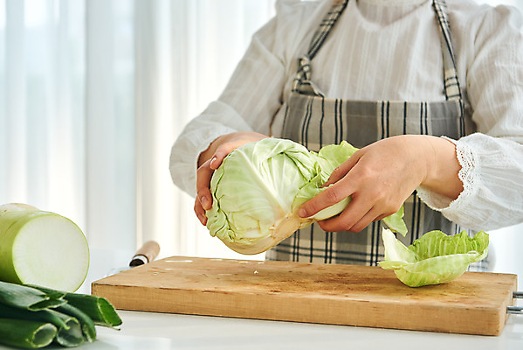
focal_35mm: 70
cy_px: 175
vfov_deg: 19.5
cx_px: 262
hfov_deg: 28.8
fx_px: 1017
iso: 400
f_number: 5
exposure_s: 1/200
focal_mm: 70
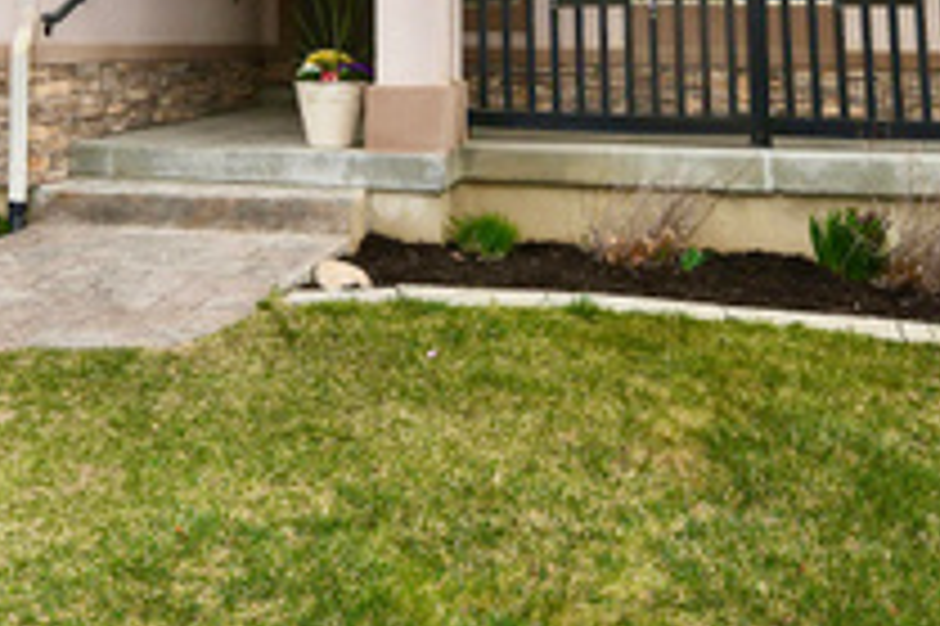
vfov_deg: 26.5
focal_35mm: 46
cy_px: -92
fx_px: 1200
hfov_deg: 42.4
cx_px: 337
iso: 200
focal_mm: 15
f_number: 9
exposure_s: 1/160
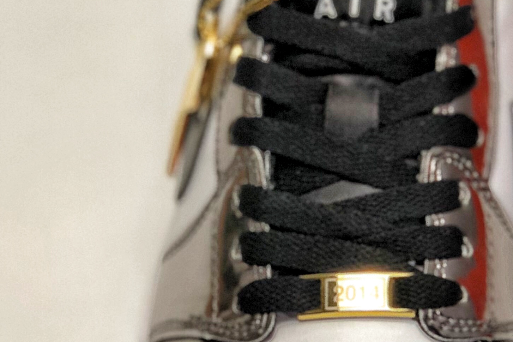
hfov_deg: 13.7
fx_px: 2137
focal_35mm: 150
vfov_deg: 9.1
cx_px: 331
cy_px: 272
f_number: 2.4
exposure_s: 1/50
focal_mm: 6
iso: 50
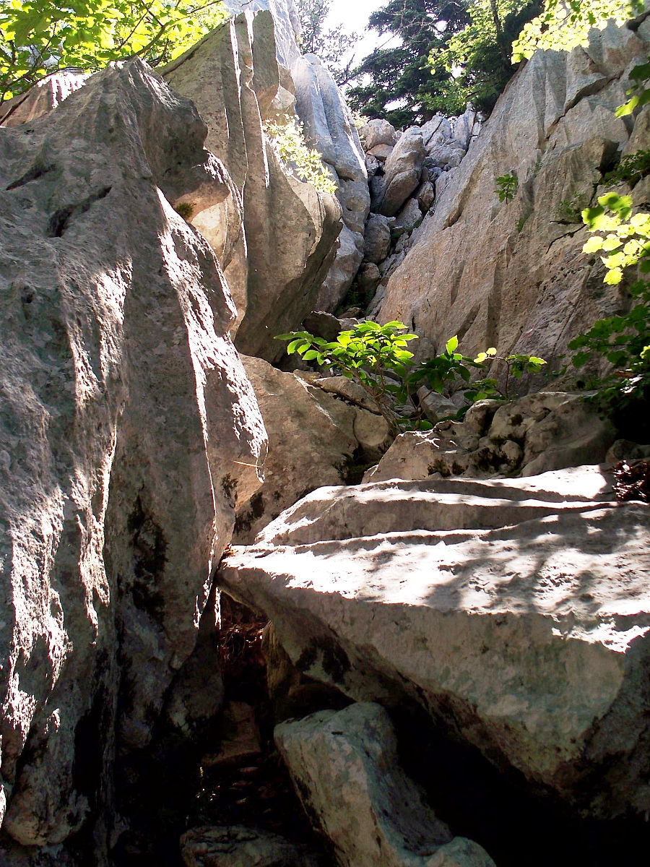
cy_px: 434
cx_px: 325
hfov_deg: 39.7
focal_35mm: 36
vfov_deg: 51.4
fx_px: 901
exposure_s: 1/250
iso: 64
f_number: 2.8
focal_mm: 7.54
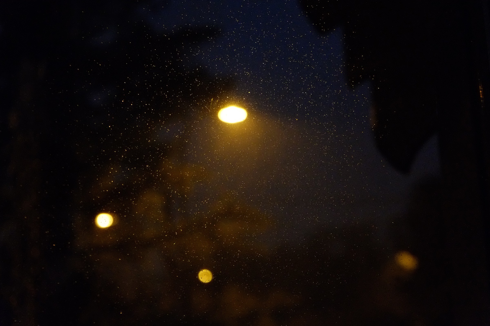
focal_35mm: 54
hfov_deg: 36.9
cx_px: 245
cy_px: 163
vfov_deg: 25.1
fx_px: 735
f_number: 3.6
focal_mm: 35.8
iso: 6400
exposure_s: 1/60
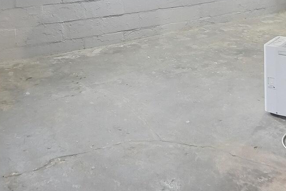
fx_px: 357
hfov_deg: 43.6
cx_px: 137
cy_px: -62
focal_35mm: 45
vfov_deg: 25.4
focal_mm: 10
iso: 100
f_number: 4
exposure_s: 1/40
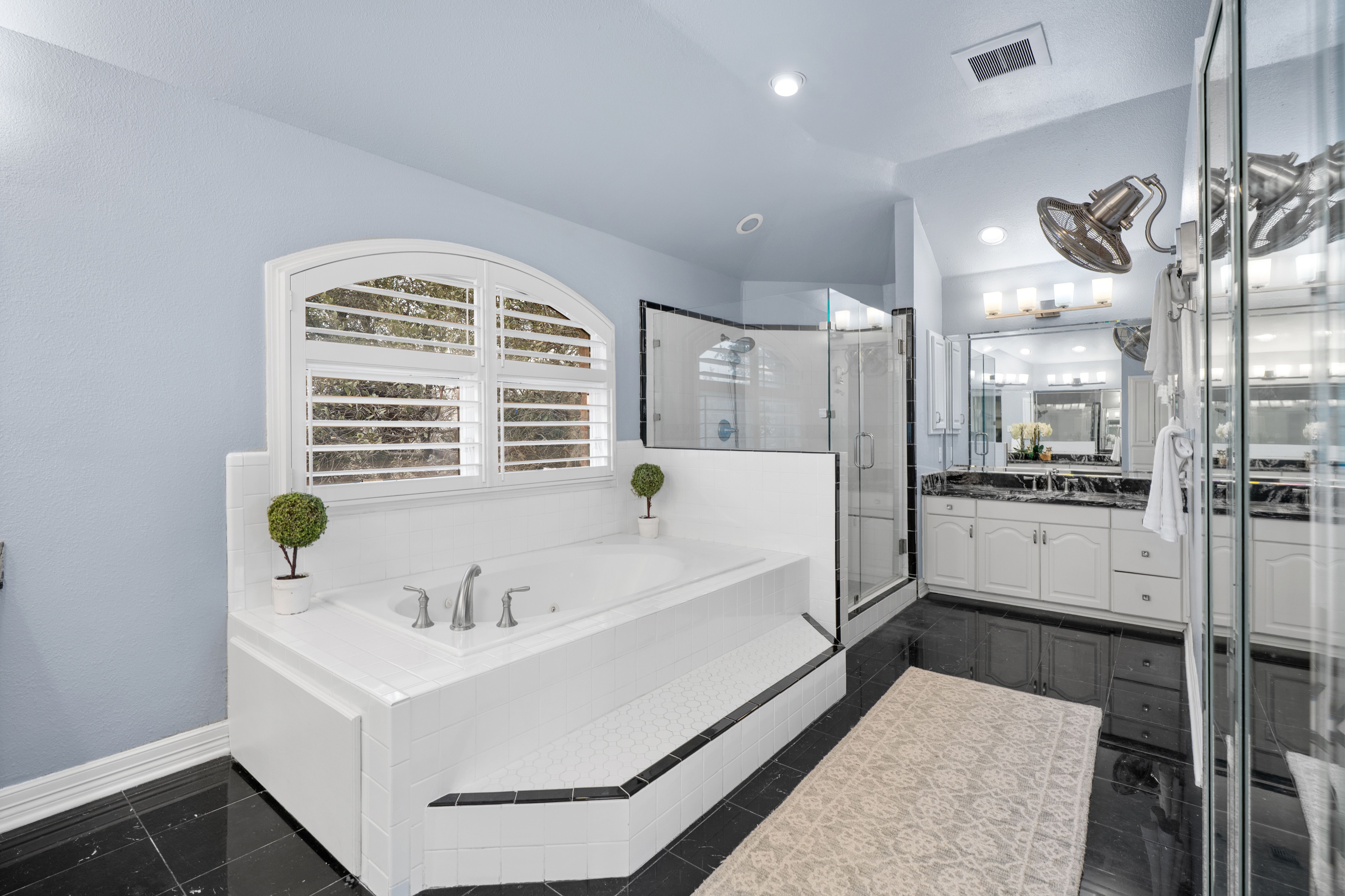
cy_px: 448
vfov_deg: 73.7
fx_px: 598
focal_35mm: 16
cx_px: 672
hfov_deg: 96.7
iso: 320
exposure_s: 1/60
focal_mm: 16
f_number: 7.1
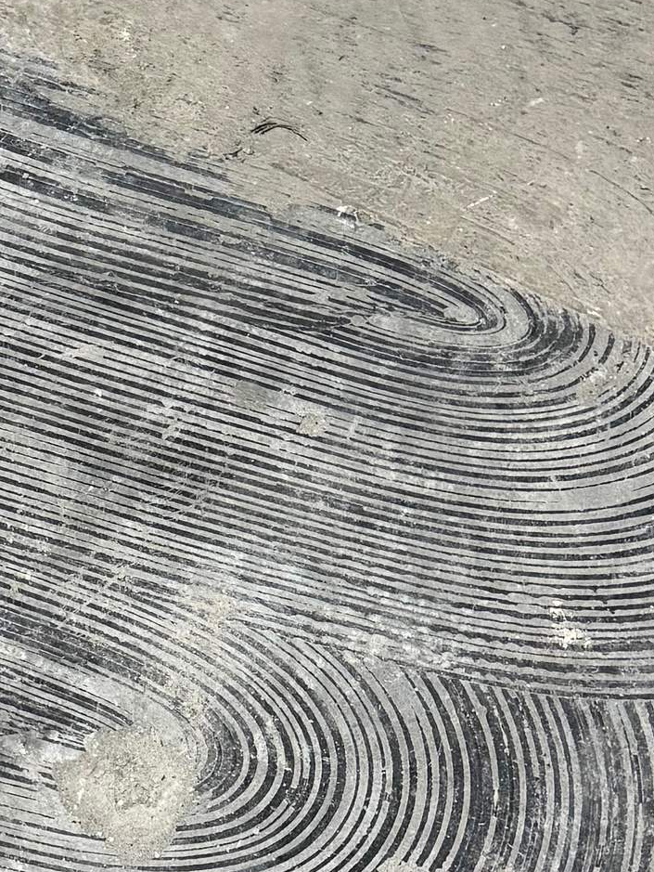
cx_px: -172
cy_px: 405
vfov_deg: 19.1
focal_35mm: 103
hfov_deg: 13.9
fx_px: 2593
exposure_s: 1/120
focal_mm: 6.76
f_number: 1.78
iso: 200
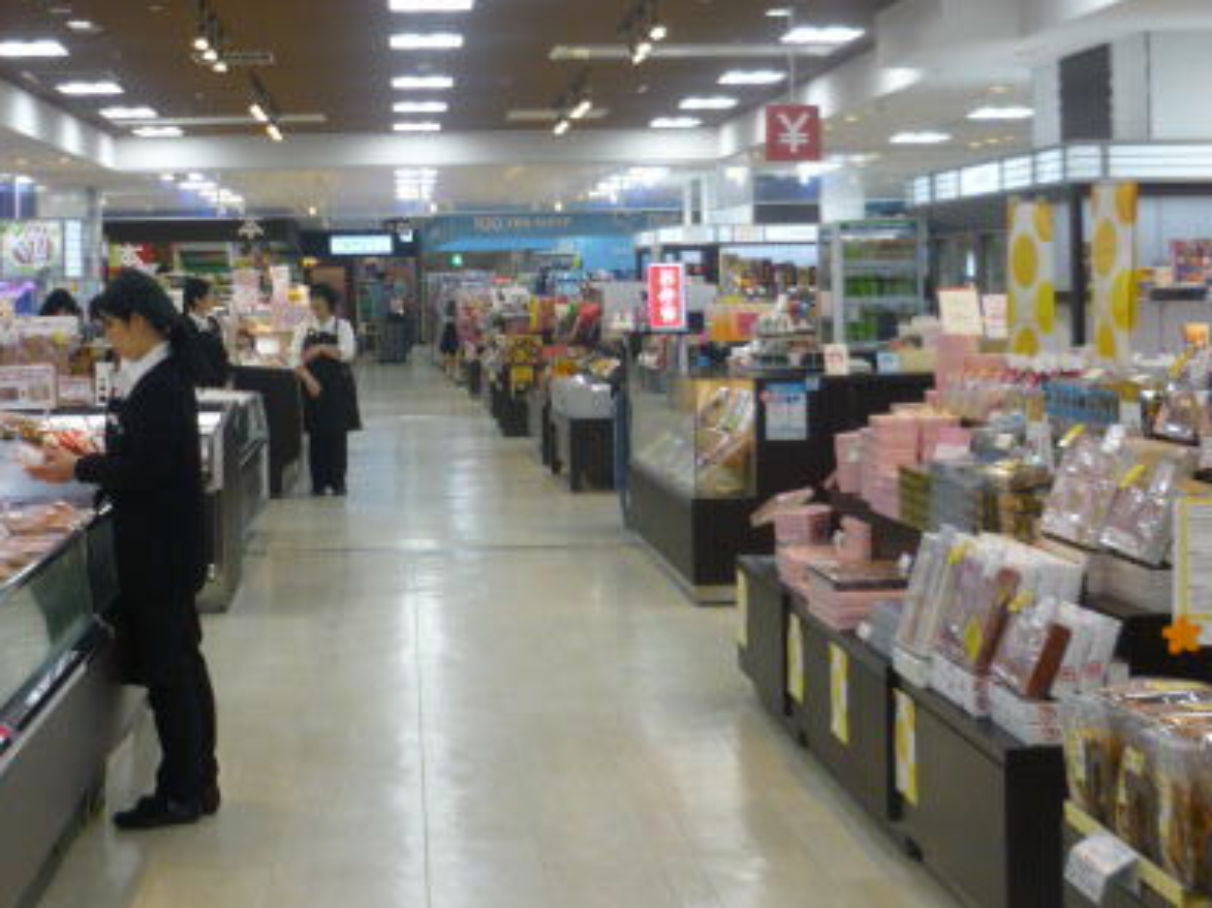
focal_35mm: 54
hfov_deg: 35.3
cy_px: 242
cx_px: 418
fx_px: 1890
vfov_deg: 26.7
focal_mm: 5.5
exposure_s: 1/50
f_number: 2.8
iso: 100
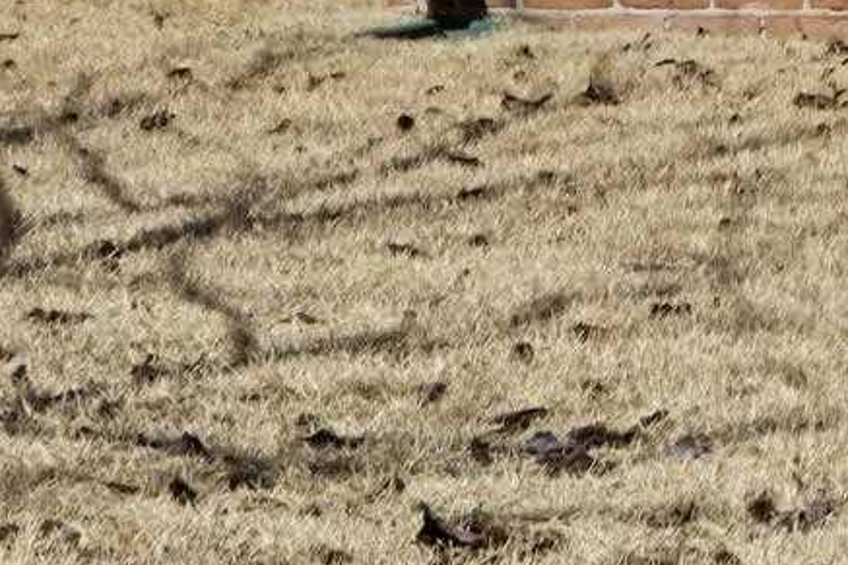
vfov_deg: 6.6
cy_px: -81
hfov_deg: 9.2
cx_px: 1832
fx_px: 4850
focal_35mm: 206
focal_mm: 24
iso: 200
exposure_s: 1/160
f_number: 8
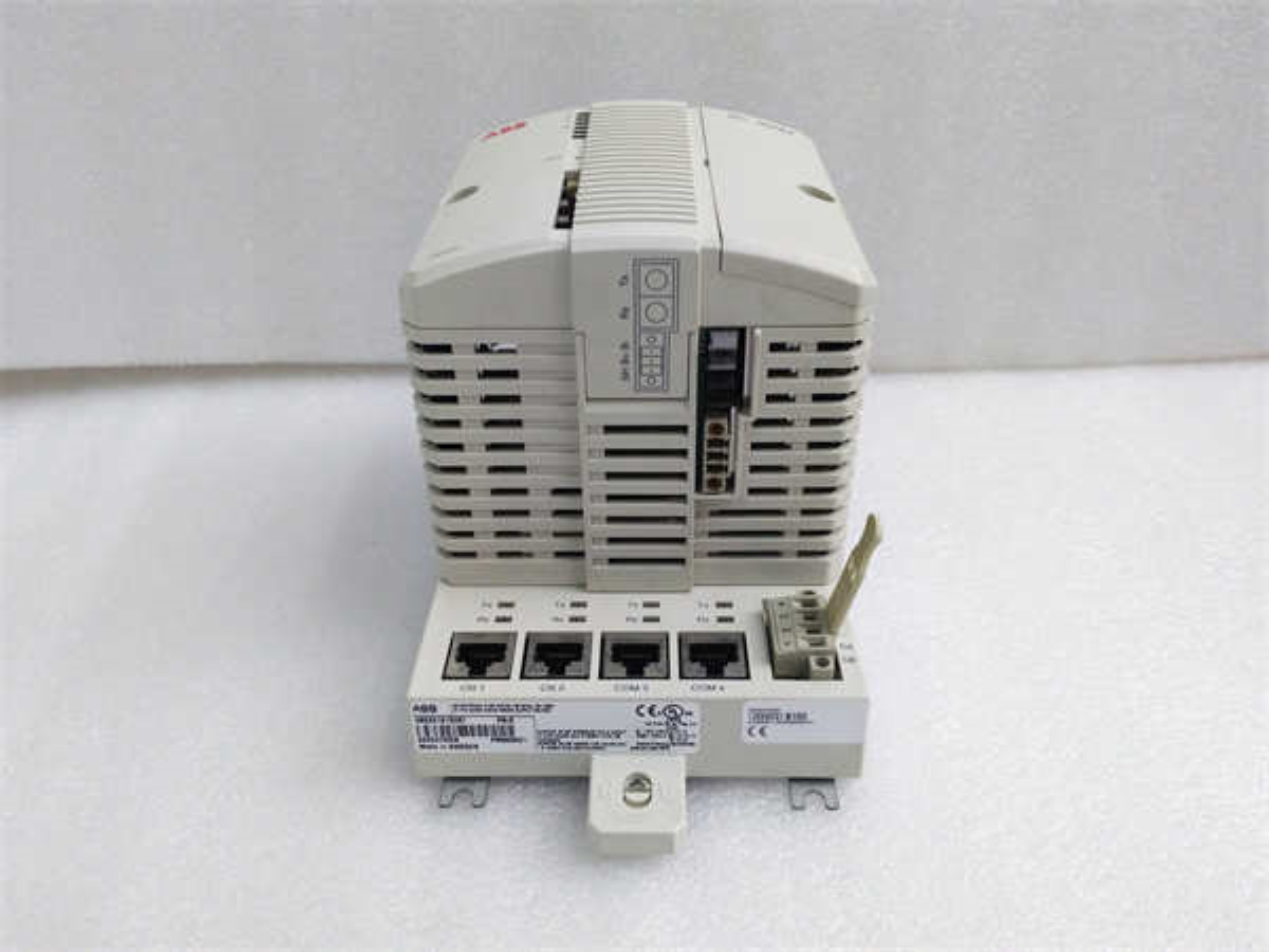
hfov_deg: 65.3
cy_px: 476
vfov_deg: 51.4
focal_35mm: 27
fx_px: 990
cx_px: 634
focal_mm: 3.79
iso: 261
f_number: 2
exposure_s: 1/33
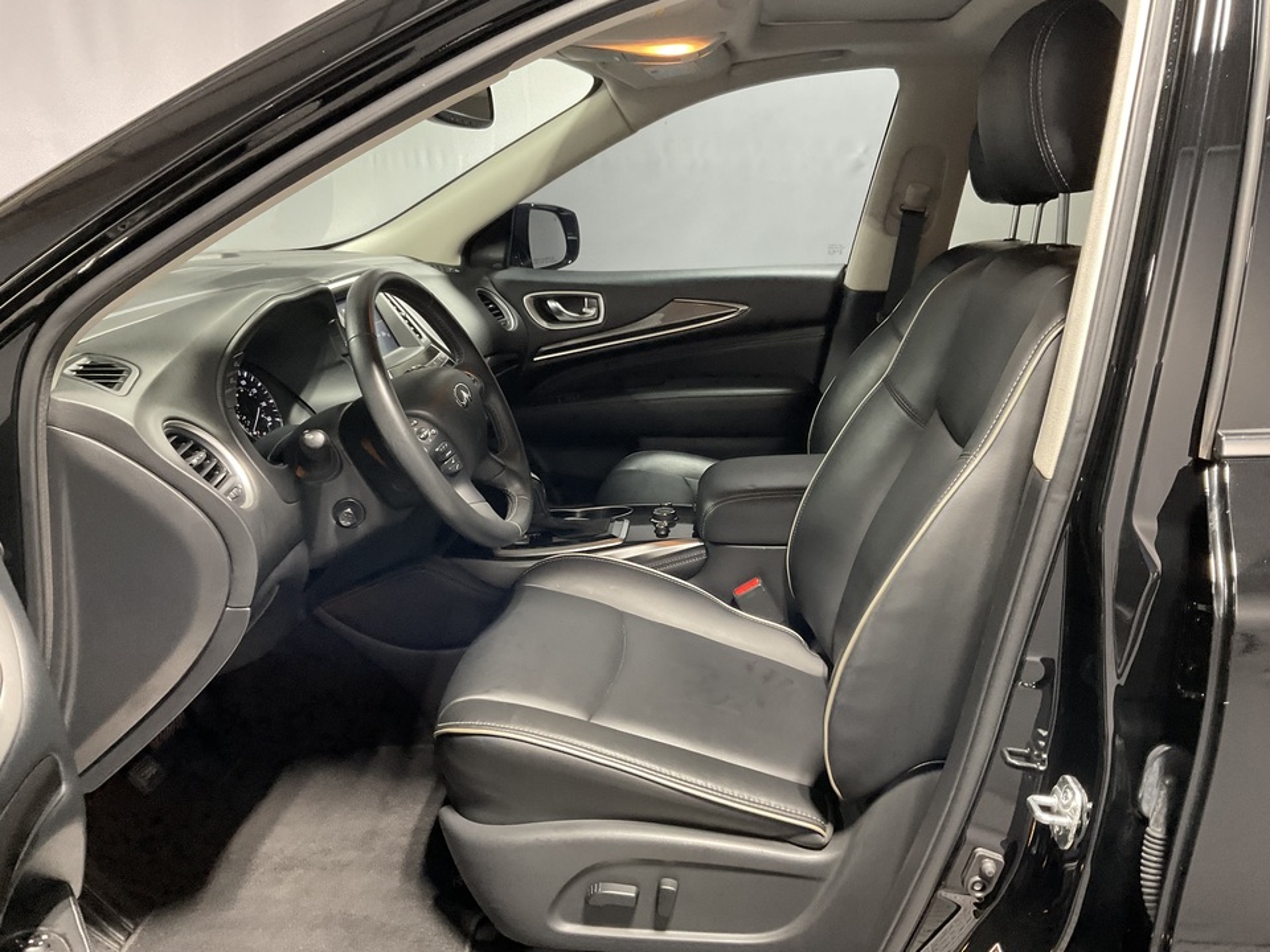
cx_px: 635
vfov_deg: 48.2
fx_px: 1064
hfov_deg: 61.7
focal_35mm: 29
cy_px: 476
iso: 200
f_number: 1.8
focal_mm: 3
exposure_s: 1/50
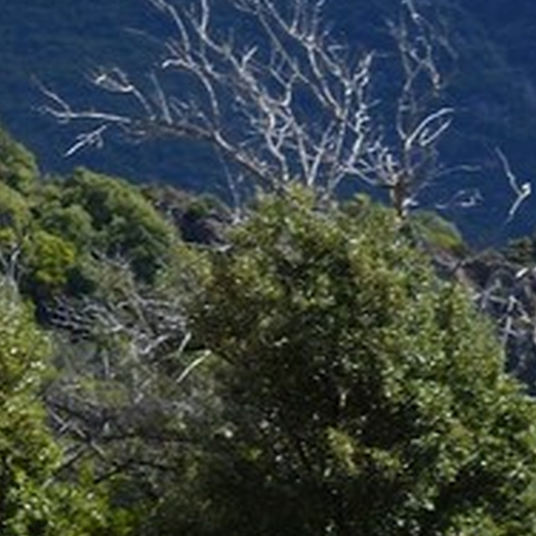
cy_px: -419
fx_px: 6061
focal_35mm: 346
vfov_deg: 5.0
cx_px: -1614
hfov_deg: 4.6
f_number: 11
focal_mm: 48
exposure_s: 1/320
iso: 200
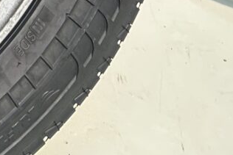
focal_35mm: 120
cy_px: -219
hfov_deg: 13.3
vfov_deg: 10.0
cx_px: -299
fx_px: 777
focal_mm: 6.86
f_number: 1.78
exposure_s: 1/60
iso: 125
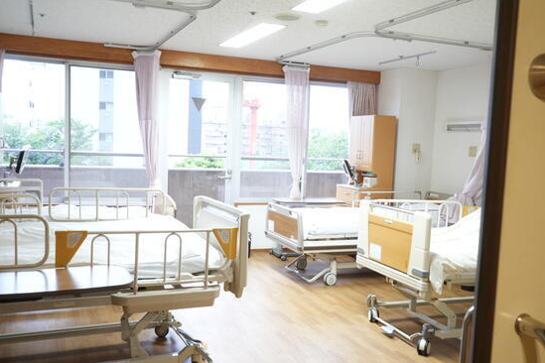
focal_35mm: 35
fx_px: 530
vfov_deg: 37.8
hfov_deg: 54.4
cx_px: 268
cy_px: 197
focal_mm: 32
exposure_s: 1/5
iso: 1600
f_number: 13
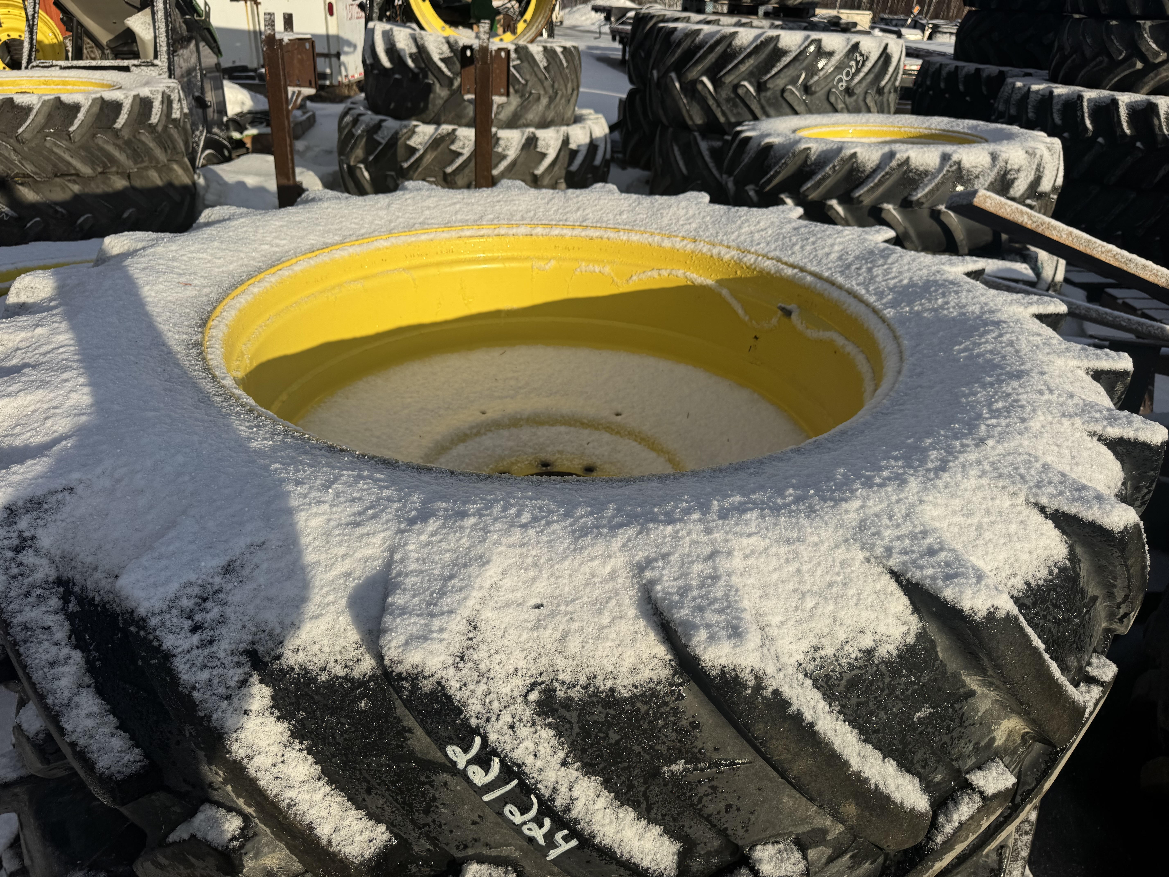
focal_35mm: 24
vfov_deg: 56.8
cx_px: 584
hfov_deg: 71.6
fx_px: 810
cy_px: 438
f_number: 1.78
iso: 80
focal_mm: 6.76
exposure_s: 1/6410
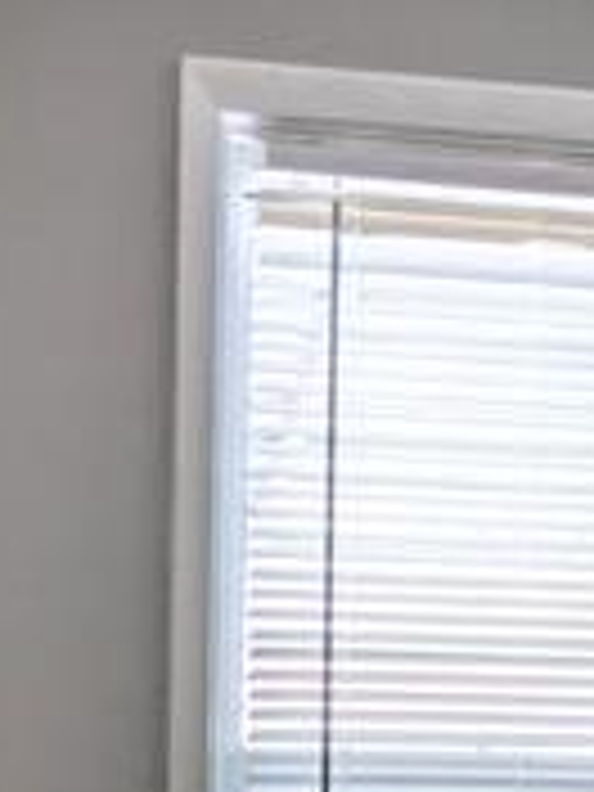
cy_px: 1994
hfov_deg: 8.9
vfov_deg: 10.1
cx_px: -76
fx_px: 3798
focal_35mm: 166
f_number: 1.73
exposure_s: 1/86
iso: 39
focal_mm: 4.38
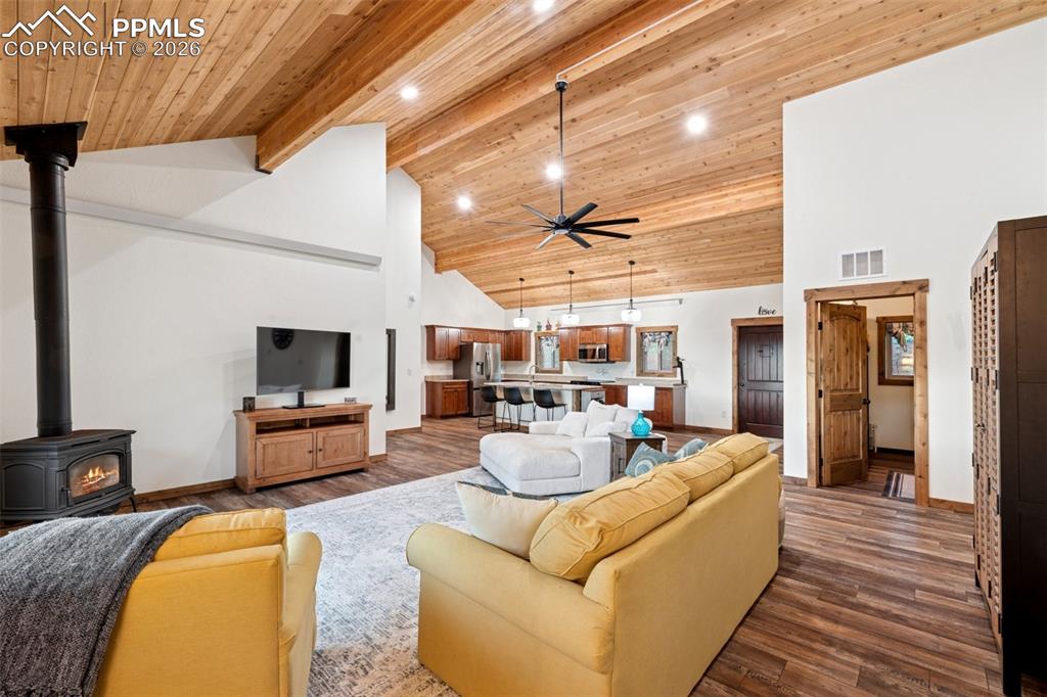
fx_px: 451
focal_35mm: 16
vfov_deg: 75.5
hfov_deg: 98.6
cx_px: 524
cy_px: 348
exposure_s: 2.5
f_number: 11
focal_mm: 15.5
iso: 100
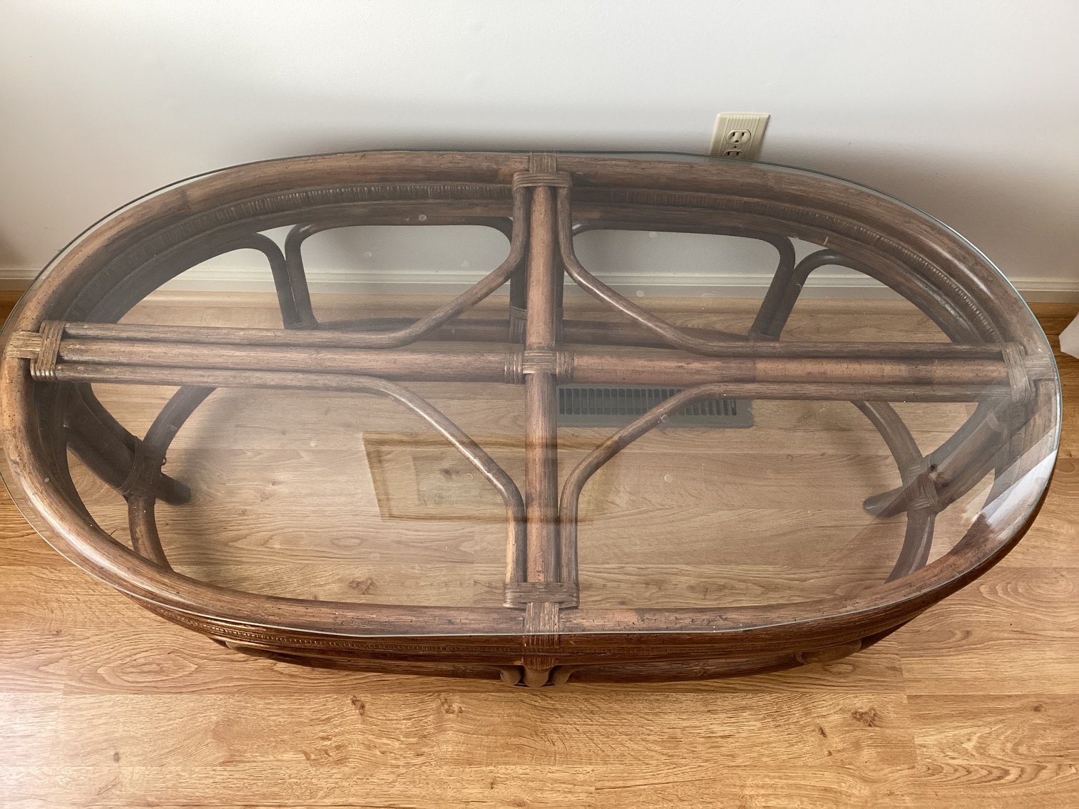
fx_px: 966
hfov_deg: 58.3
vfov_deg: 45.4
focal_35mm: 31
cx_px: 540
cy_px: 404
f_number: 2.4
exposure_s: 1/60
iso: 125
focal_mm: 3.3
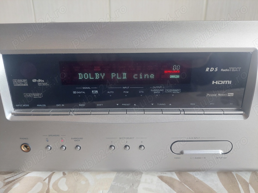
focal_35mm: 24
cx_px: 129
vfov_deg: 56.8
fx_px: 179
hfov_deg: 71.6
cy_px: 96
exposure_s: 1/50
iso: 200
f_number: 1.8
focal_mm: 5.23
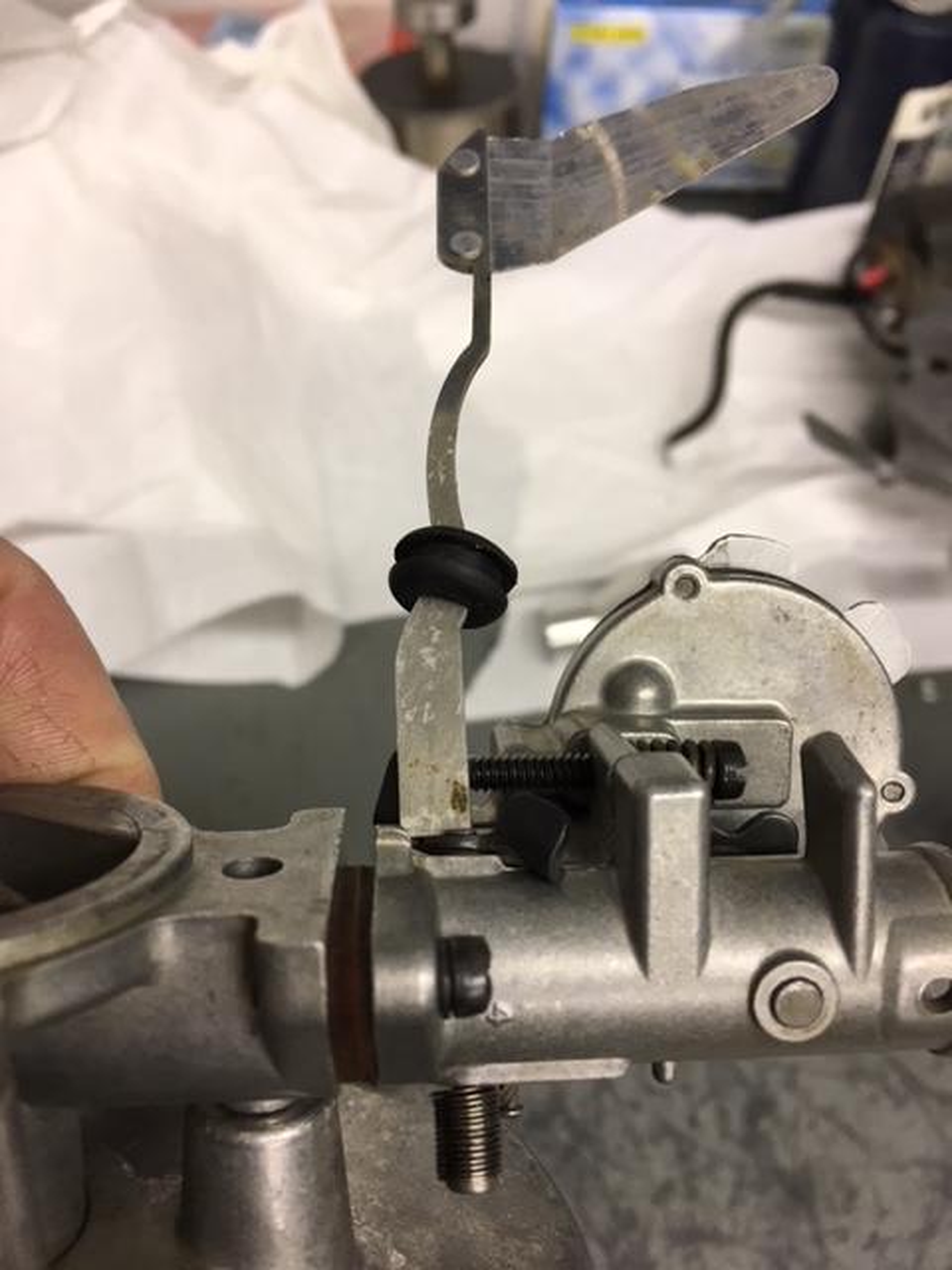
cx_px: 476
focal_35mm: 29
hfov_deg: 48.2
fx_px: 1063
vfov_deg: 61.7
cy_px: 635
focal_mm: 4.15
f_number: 2.2
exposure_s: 1/30
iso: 32
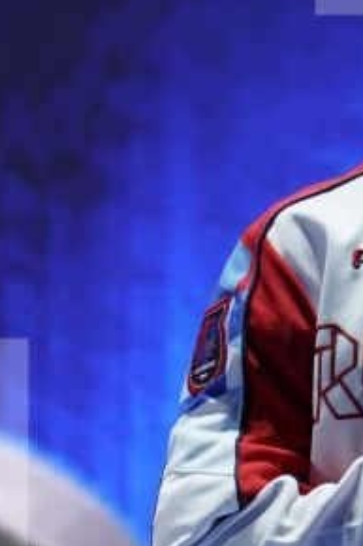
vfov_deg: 2.5
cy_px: 510
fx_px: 12553
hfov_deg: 1.7
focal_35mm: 829
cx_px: 491
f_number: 2.8
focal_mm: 200
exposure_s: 1/250
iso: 320
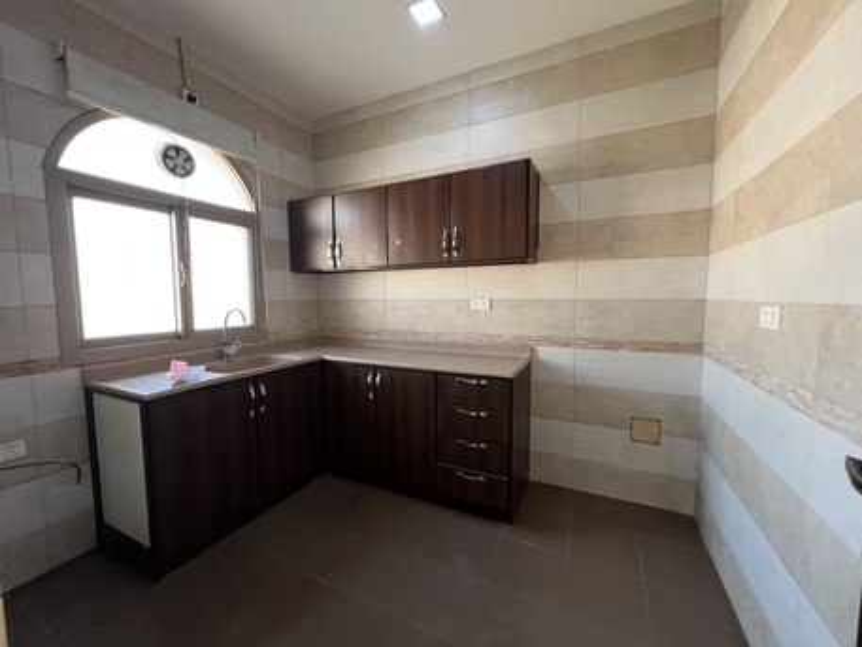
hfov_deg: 106.2
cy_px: 324
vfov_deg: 89.9
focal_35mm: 13
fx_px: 324
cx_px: 431
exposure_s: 1/50
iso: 320
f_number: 1.8
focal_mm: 1.57
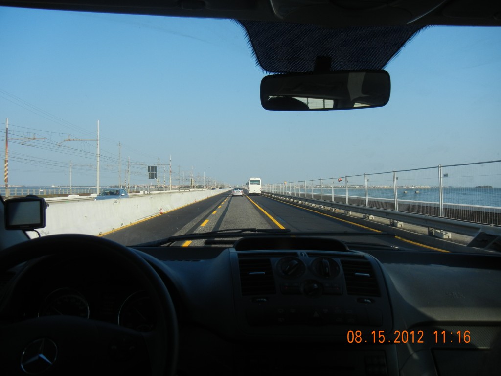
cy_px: 188
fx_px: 434
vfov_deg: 46.8
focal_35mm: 30
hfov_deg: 60.0
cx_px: 250
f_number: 3.5
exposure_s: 1/1081
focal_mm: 5.4
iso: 160
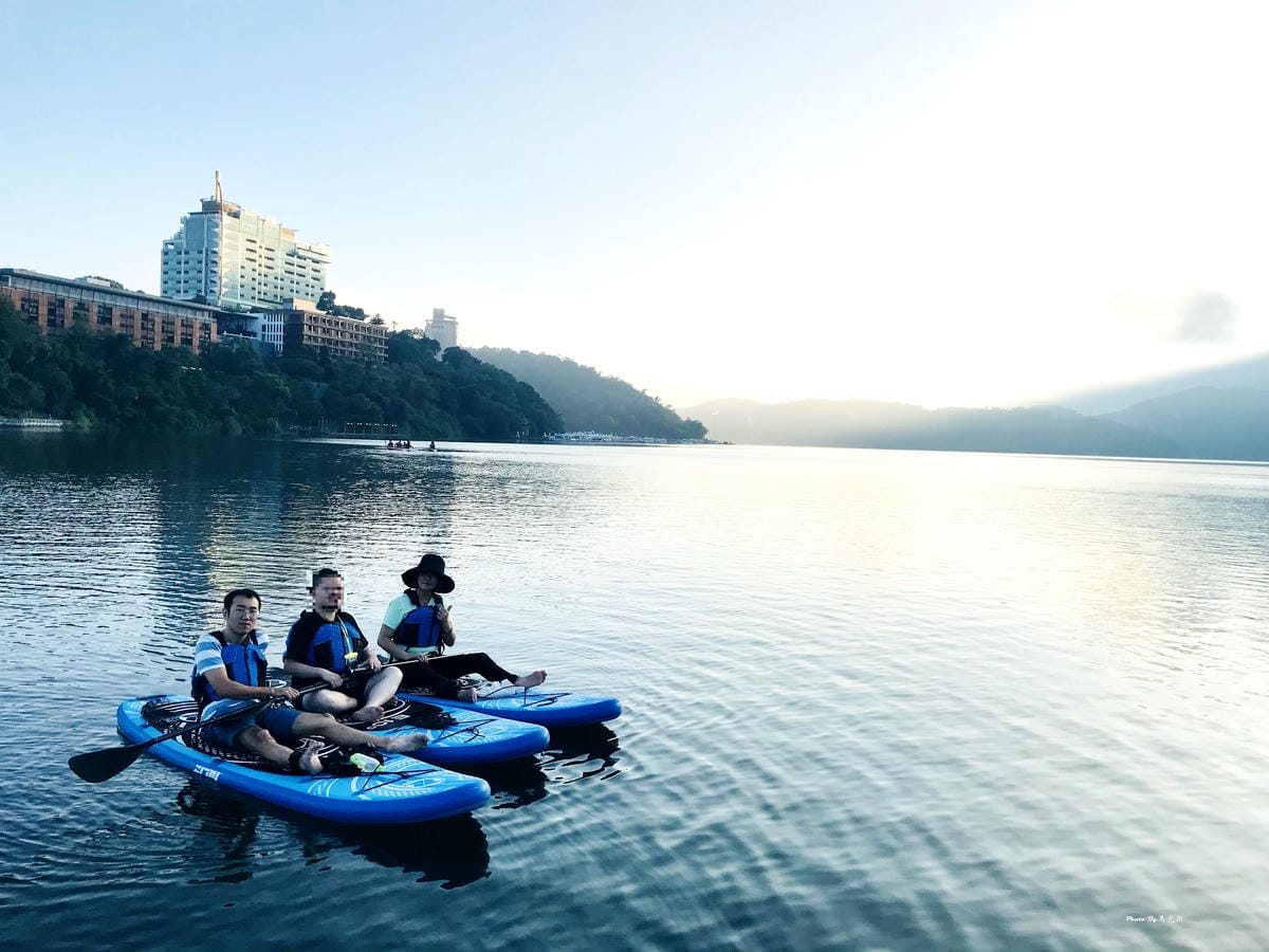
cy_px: 476
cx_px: 634
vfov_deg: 49.7
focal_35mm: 28
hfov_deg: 63.4
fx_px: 1026
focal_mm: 3.99
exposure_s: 1/1153
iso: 20
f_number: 1.8
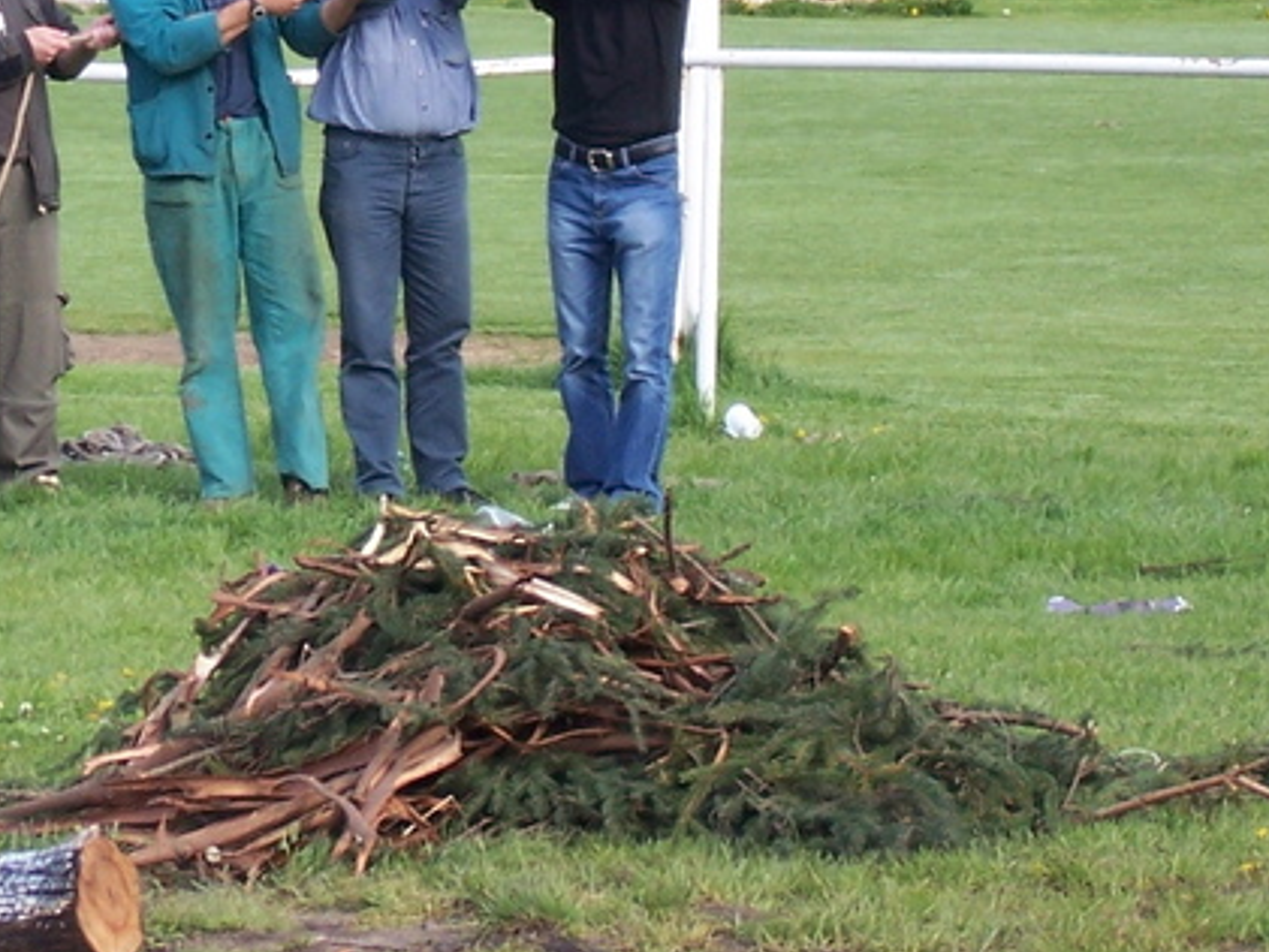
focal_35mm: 321
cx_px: 229
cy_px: 27
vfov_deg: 4.6
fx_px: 11771
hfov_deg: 6.2
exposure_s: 1/180
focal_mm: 22
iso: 80
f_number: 4.8
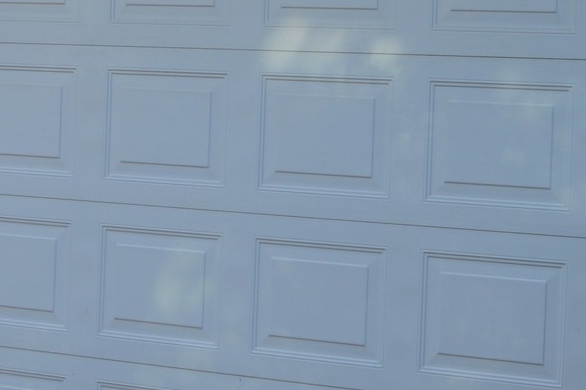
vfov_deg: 12.6
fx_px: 1757
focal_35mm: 108
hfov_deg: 18.9
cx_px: 242
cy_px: 46
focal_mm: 26
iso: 100
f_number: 5.6
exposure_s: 1/125
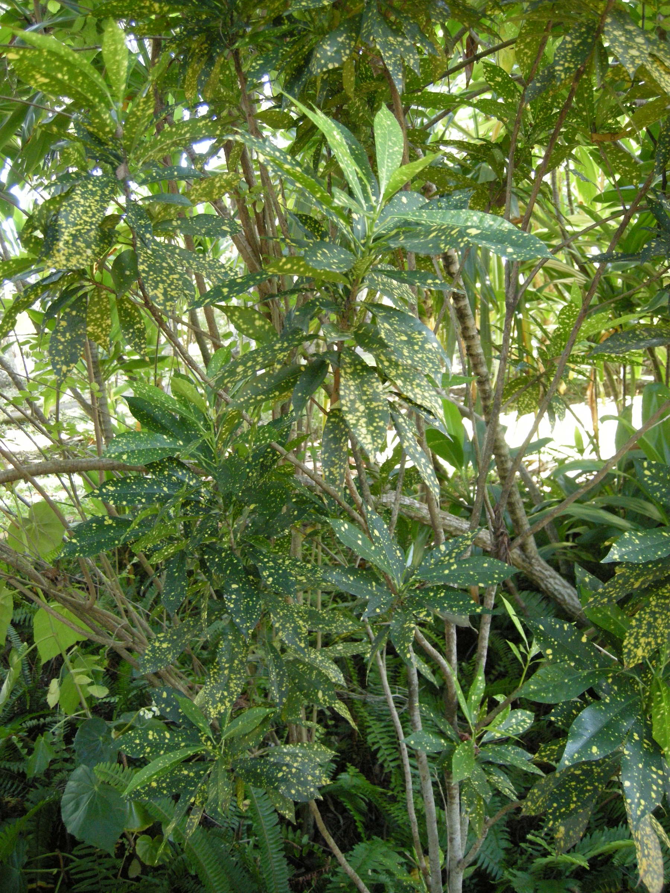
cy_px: 446
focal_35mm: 35
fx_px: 903
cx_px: 335
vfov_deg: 52.6
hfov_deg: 40.7
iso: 400
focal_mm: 7.5
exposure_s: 1/57
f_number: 2.7
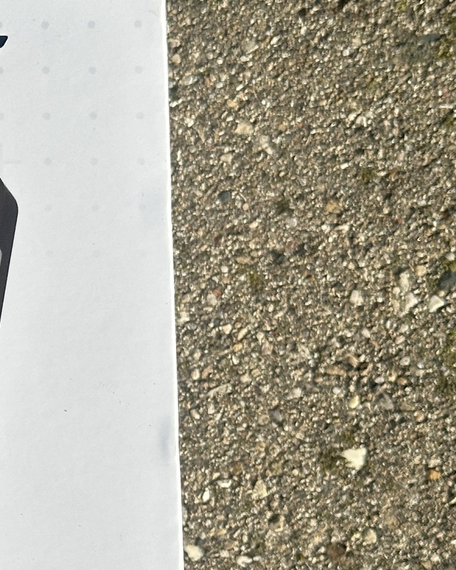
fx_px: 2074
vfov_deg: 15.5
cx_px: -251
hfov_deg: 11.9
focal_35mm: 123
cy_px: 459
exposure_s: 1/4367
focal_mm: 6.86
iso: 64
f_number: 1.78
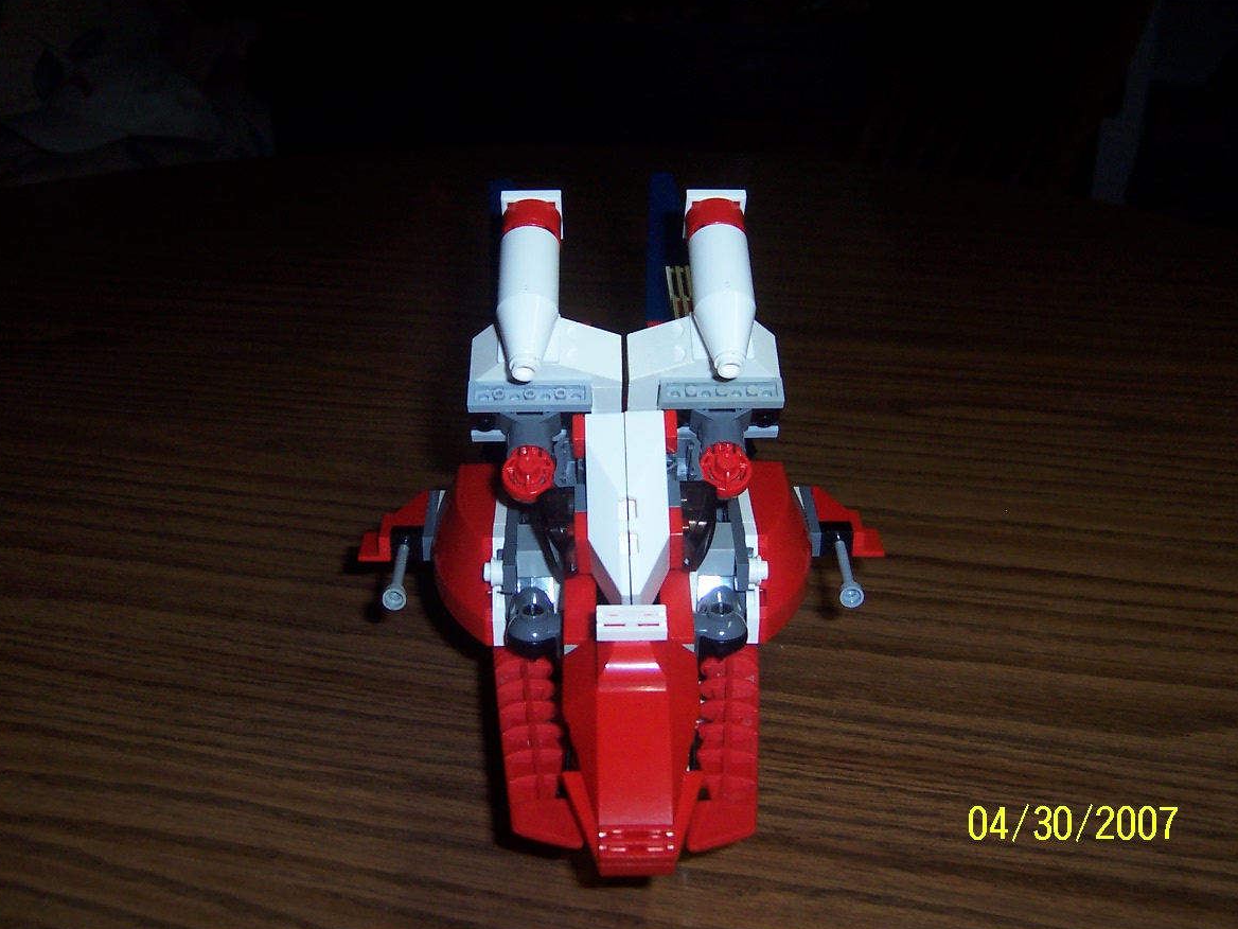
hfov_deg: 50.1
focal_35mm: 37
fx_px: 1323
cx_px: 620
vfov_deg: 38.7
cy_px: 467
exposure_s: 1/60
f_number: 2.8
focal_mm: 5.6
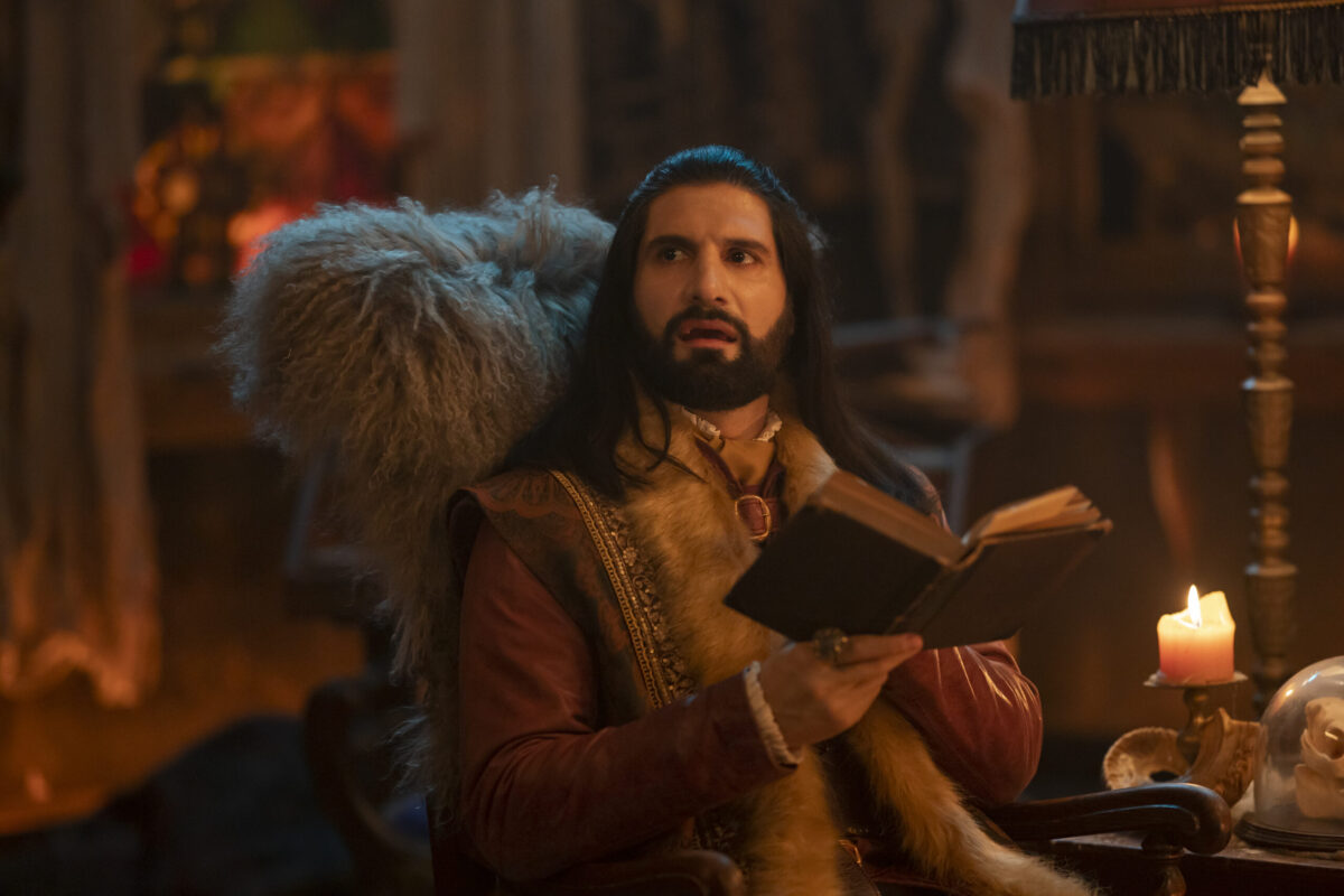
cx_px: 672
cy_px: 448
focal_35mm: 135
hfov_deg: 15.2
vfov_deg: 10.2
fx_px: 5040
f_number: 1.8
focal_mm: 135
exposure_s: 1/125
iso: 2500
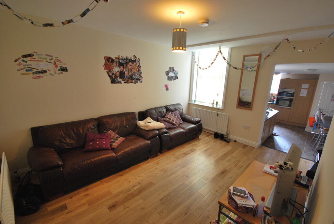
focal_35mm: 15
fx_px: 139
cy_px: 112
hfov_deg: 100.3
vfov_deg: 77.6
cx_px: 167
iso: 400
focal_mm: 10
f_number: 4
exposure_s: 1/30
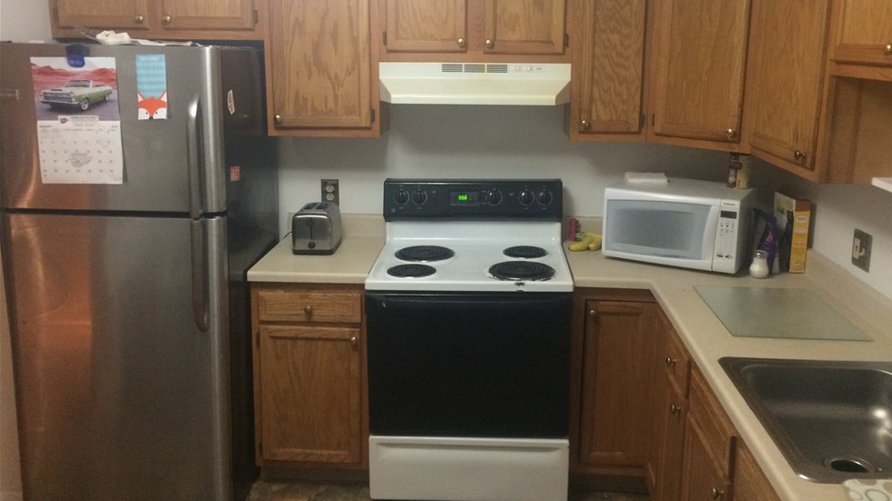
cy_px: 194
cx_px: 465
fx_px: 780
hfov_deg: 59.5
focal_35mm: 33
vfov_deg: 35.5
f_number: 2.2
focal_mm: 4.15
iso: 320
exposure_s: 1/30
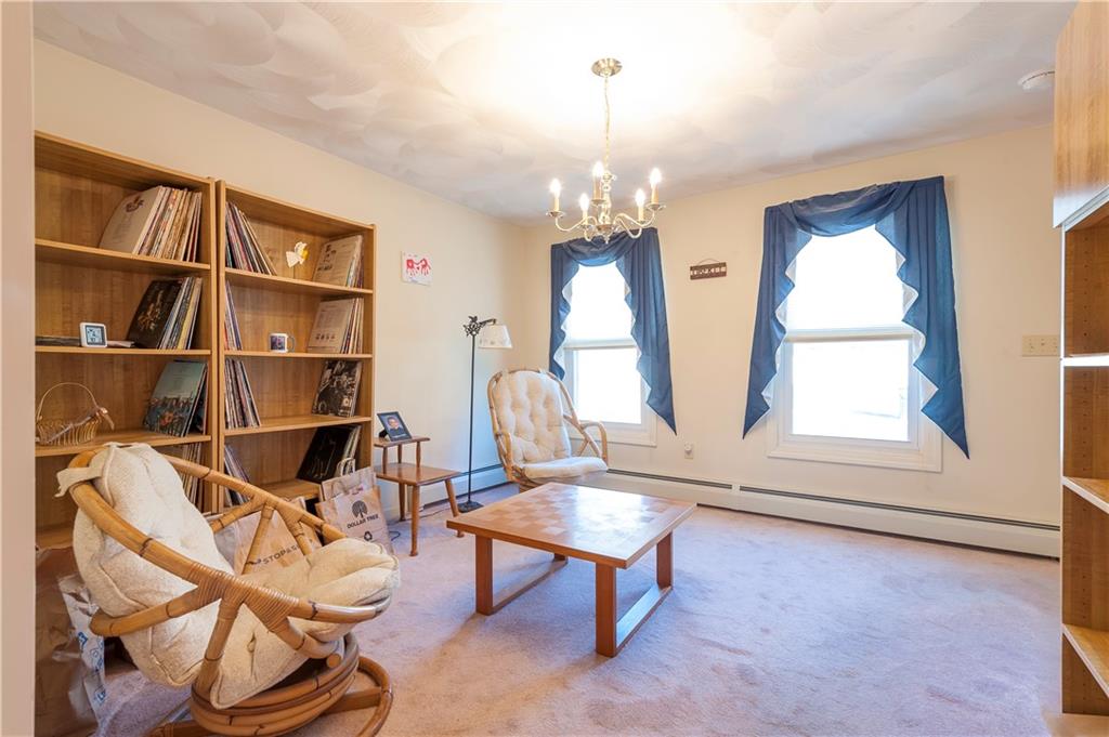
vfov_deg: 73.7
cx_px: 554
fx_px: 492
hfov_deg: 96.8
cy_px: 368
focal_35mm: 16
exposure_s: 1/6
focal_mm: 16
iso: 800
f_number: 11
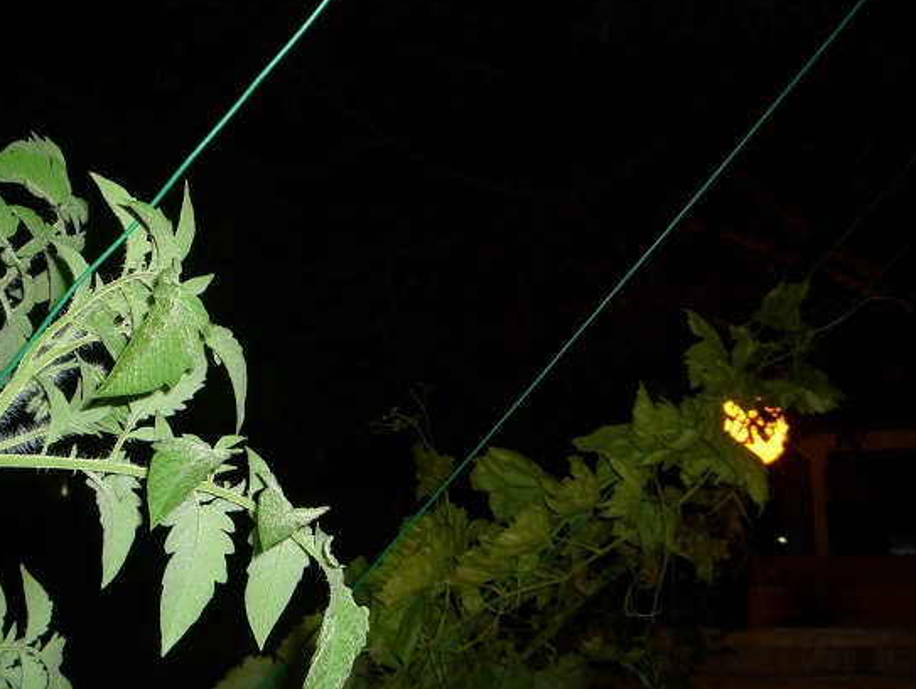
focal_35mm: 53
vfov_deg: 27.4
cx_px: 396
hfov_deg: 36.1
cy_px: 252
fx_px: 1403
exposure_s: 1/30
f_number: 3.7
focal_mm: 6.3
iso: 100
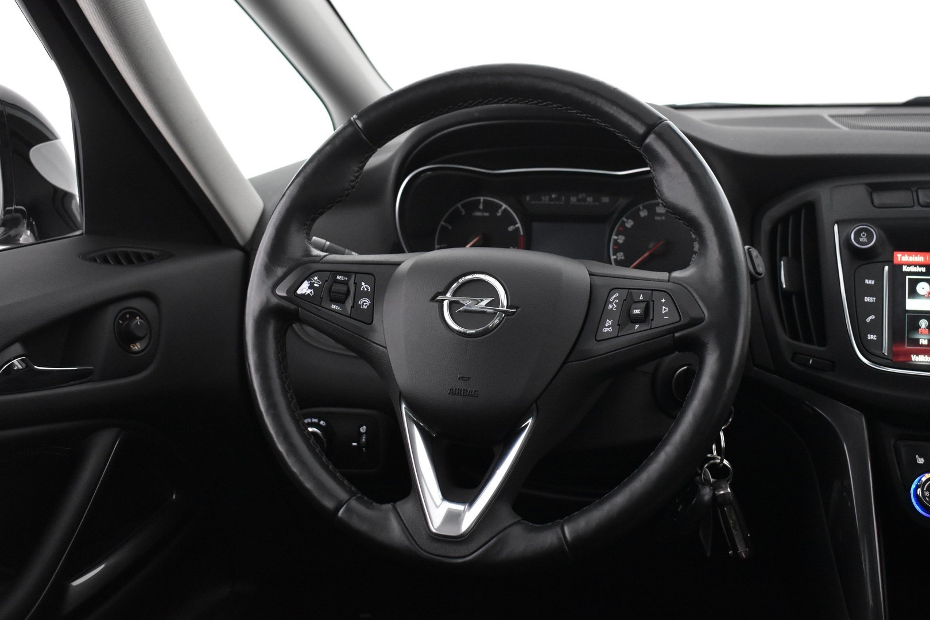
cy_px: 310
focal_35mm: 40
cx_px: 465
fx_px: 1046
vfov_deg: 33.0
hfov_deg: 47.9
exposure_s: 1/40
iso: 3200
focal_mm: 27
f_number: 4
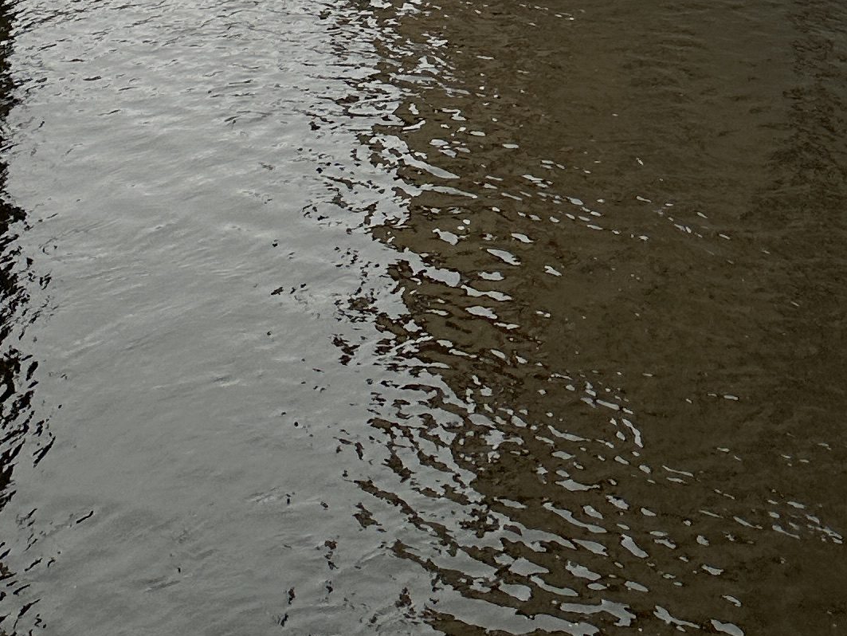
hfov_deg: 21.5
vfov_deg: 13.8
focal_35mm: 91
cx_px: 344
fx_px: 2227
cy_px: -630
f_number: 1.78
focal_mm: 6.86
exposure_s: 1/486
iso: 80
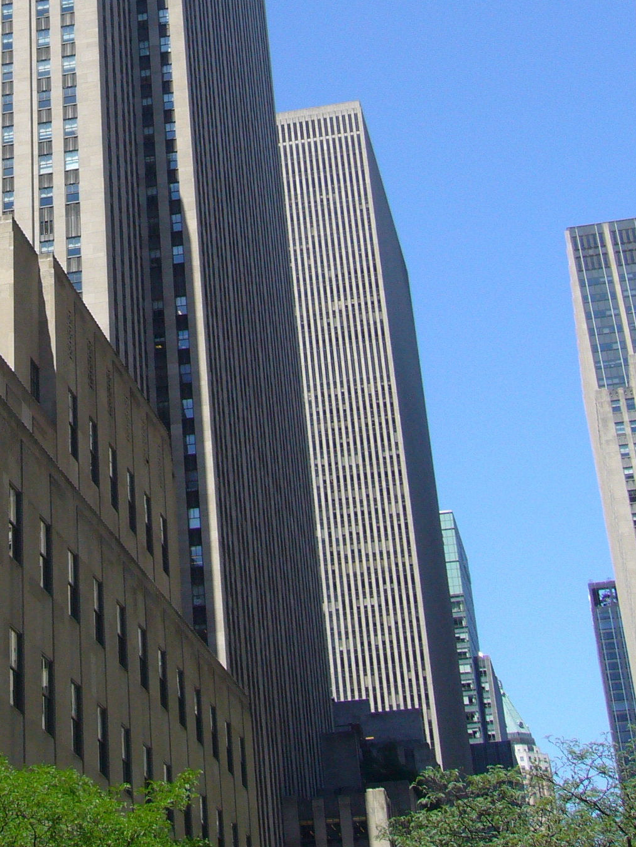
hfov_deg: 19.7
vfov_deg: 25.6
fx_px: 1788
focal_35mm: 73
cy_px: 35
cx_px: 45
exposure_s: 1/250
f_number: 5.6
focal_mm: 5.8
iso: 80
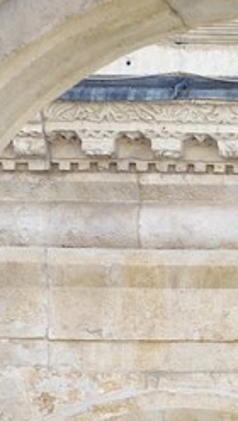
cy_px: 631
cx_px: 1227
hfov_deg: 2.5
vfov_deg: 4.5
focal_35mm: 472
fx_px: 5281
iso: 200
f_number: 9
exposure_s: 1/200
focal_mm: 70
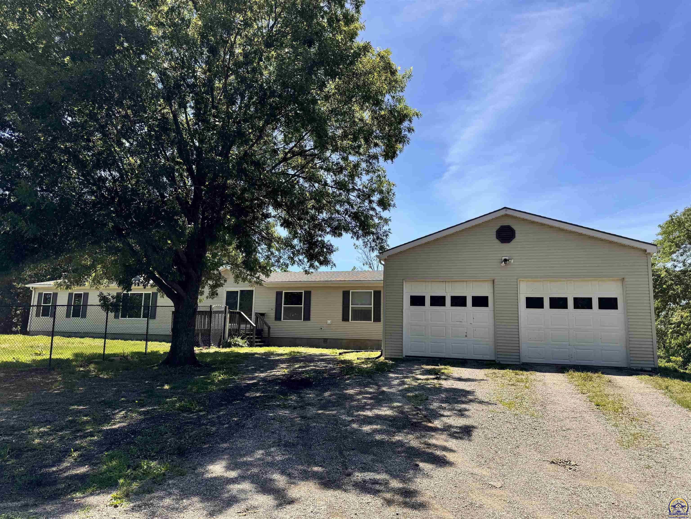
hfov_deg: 71.6
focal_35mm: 24
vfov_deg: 56.8
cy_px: 260
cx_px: 346
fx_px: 479
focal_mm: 6.76
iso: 80
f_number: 1.78
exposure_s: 1/3247
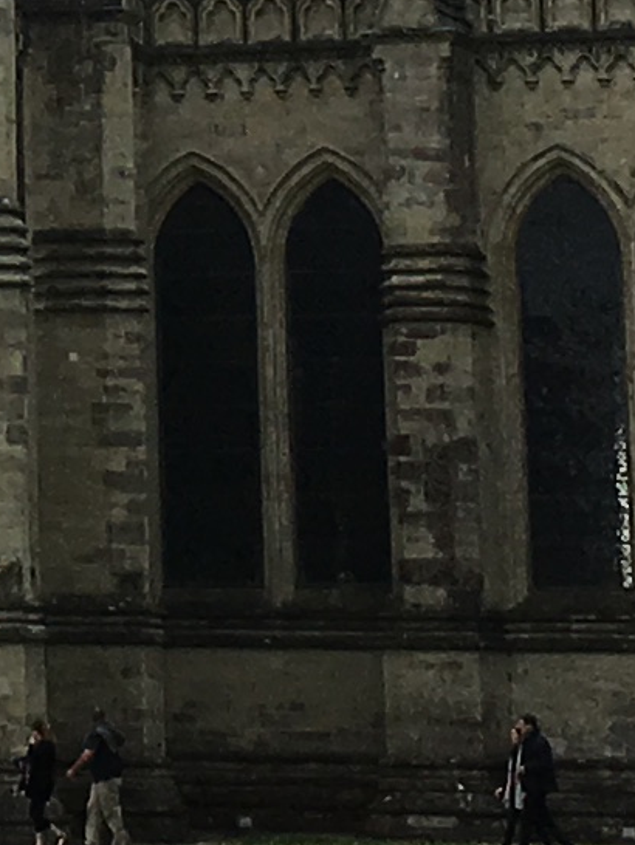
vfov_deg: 9.0
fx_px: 5230
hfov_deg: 6.7
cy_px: -494
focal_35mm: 214
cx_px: -711
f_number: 2.2
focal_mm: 4.15
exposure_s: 1/2262
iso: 25
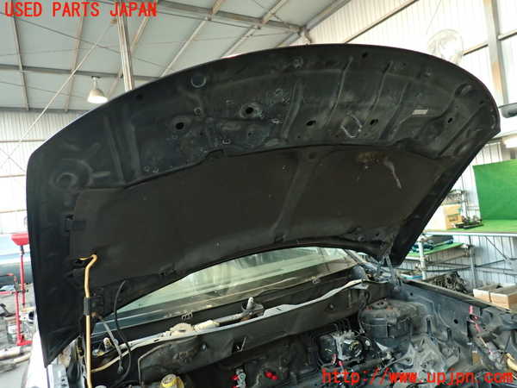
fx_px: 373
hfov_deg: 69.4
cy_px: 194
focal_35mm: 25
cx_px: 258
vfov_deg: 54.9
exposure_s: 1/30
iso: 400
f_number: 2
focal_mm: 4.5
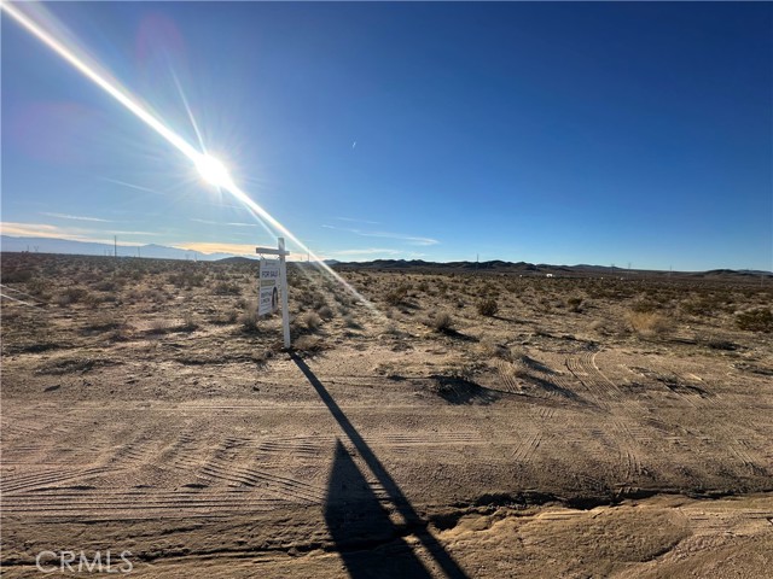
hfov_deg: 102.1
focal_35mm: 14
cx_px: 386
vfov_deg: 85.7
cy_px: 290
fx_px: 313
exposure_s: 1/2959
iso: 50
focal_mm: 2.22
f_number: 2.2
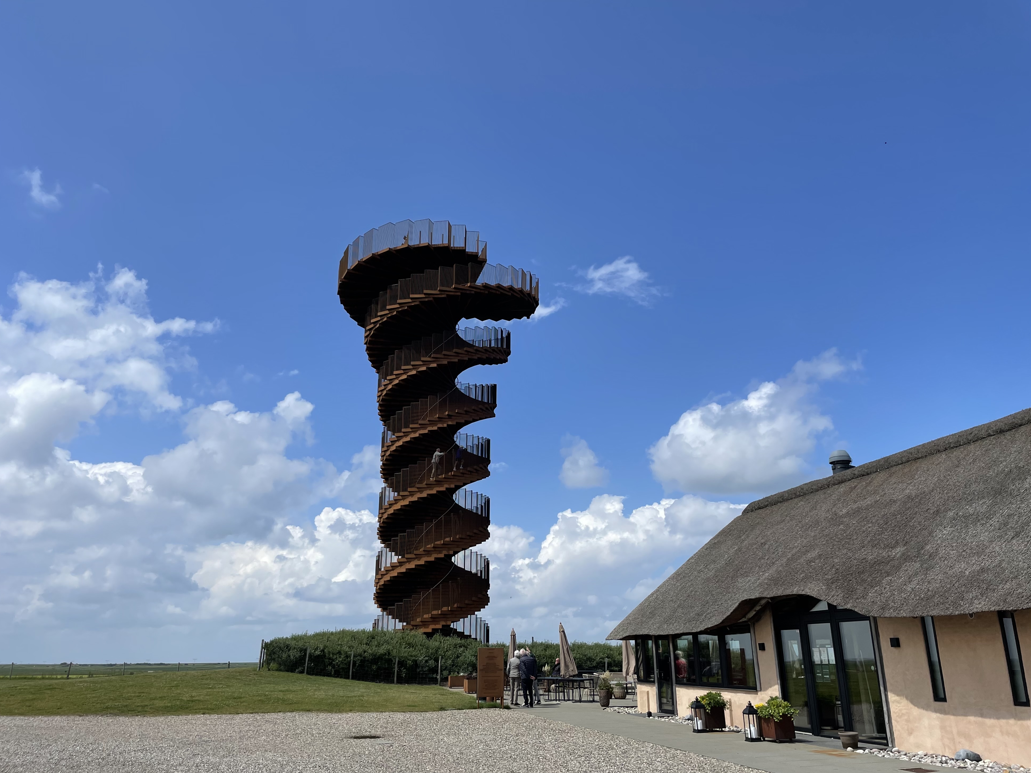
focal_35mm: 27
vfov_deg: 51.3
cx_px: 502
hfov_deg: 65.3
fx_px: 804
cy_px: 400
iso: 32
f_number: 1.6
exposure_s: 1/5291
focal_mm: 4.2
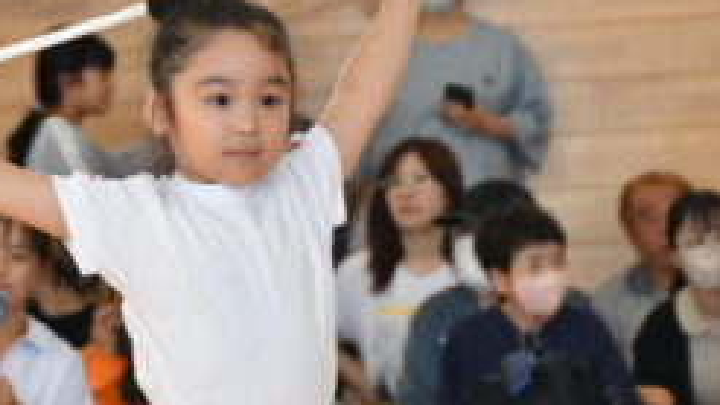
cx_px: 249
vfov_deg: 2.7
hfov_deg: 4.9
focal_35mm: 445
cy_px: 170
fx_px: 8497
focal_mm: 105
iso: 800
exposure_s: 1/160
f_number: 5.6
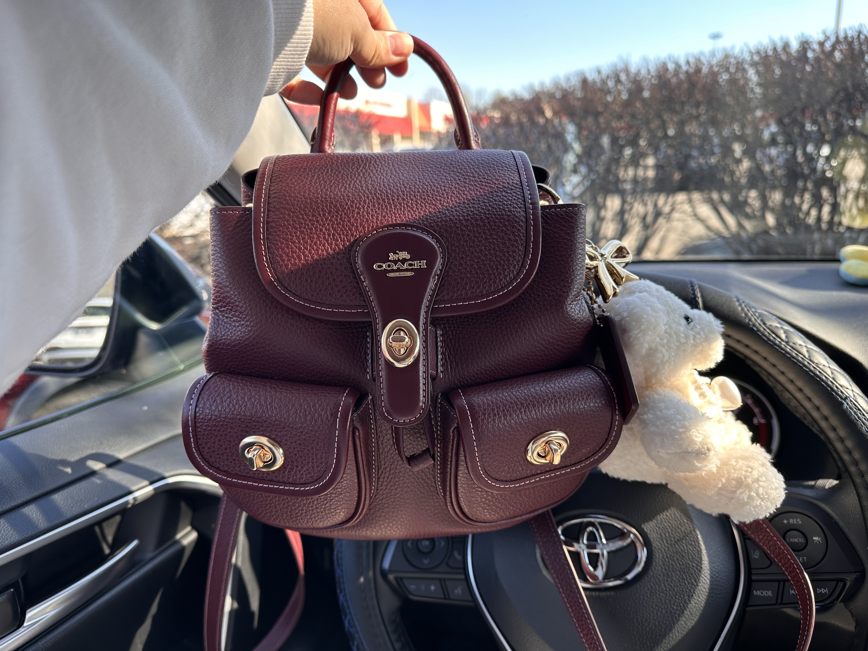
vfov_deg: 56.8
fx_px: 602
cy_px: 326
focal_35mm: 24
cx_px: 434
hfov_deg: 71.6
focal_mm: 6.86
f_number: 1.78
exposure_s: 1/294
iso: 80
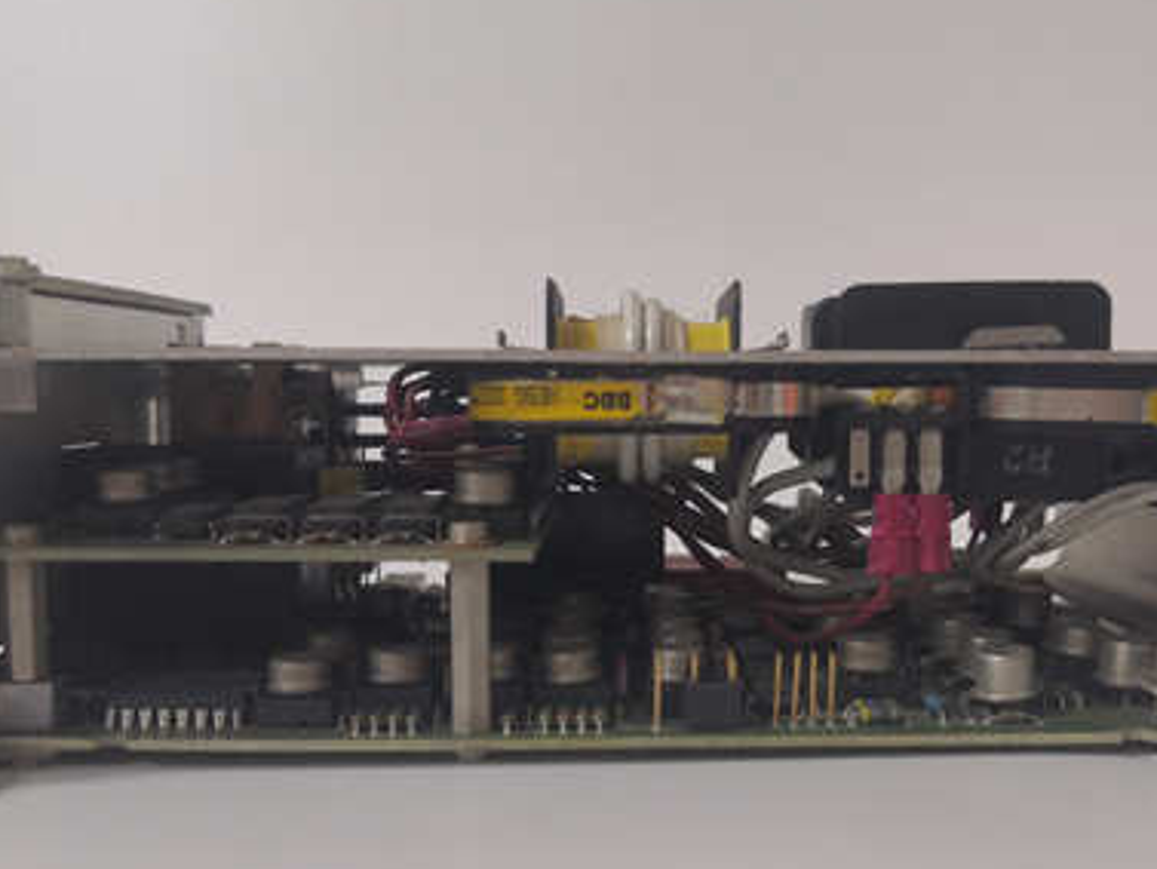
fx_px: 1438
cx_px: 663
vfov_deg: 33.4
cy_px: 571
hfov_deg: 43.7
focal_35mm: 43
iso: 250
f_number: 1.8
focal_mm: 3.95
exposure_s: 1/50
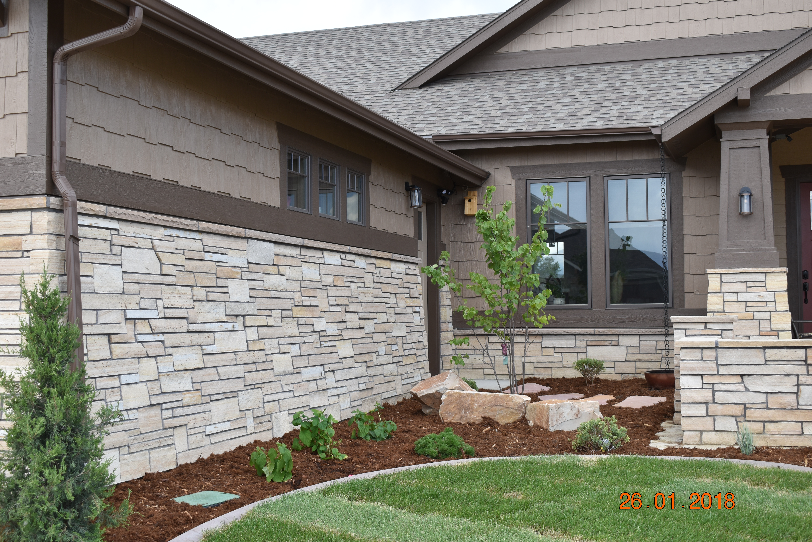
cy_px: 271
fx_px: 1049
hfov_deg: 42.3
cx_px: 406
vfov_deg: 28.9
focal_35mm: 46
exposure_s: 1/250
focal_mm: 31
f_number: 6.3
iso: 200
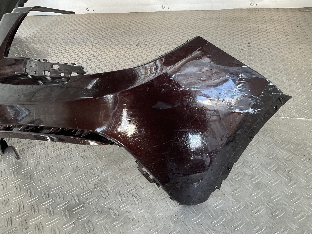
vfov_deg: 48.2
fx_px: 261
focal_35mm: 29
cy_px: 117
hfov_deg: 61.7
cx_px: 156
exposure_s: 1/50
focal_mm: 3
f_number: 1.8
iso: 80
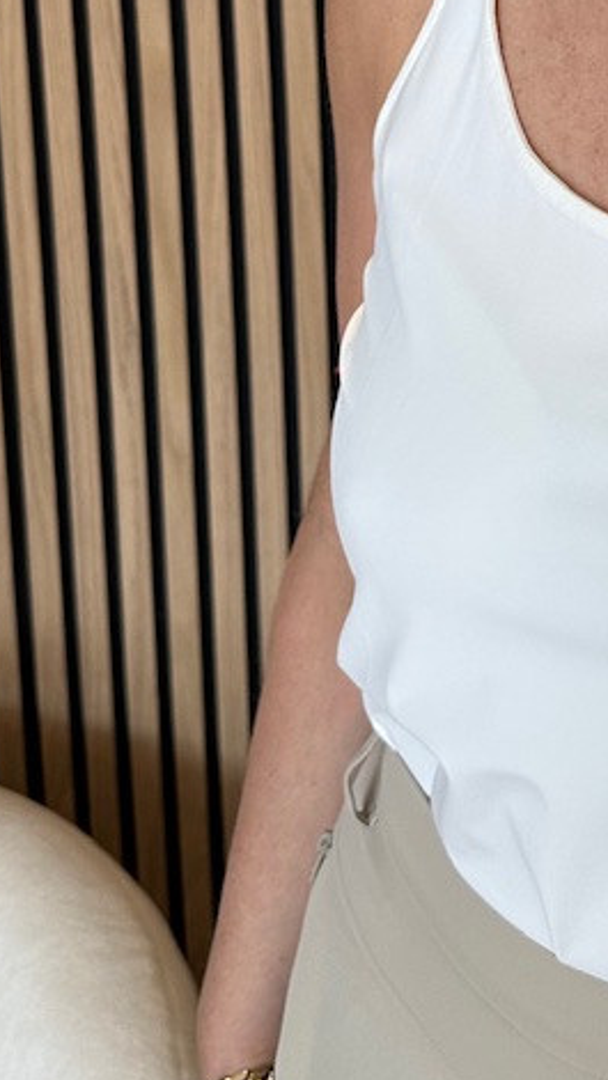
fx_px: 2035
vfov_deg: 28.9
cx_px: 739
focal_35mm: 71
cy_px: 174
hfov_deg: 16.3
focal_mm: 6.86
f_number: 1.78
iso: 160
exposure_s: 1/50
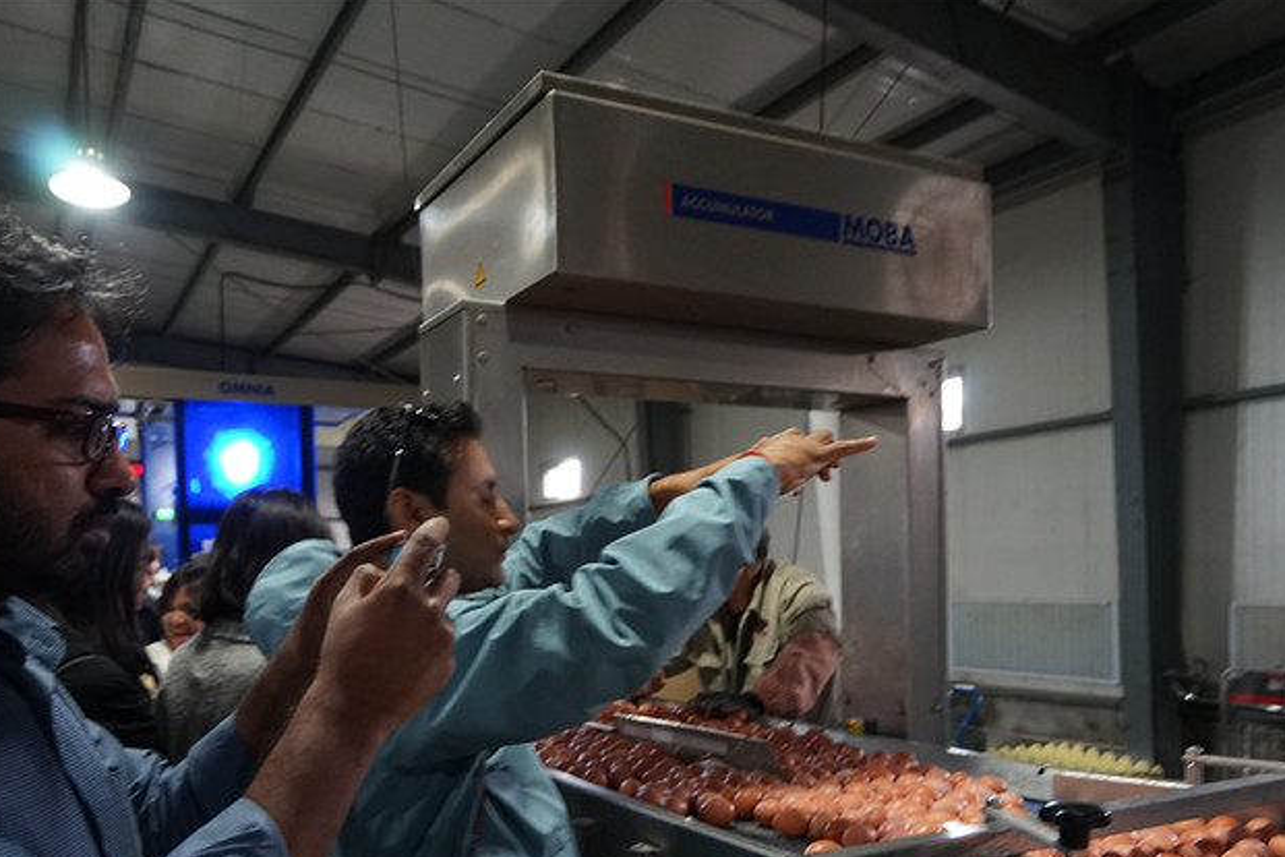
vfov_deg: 43.9
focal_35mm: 29
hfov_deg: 63.5
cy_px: 613
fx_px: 1035
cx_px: 571
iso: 1250
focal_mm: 20
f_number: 4
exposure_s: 1/30
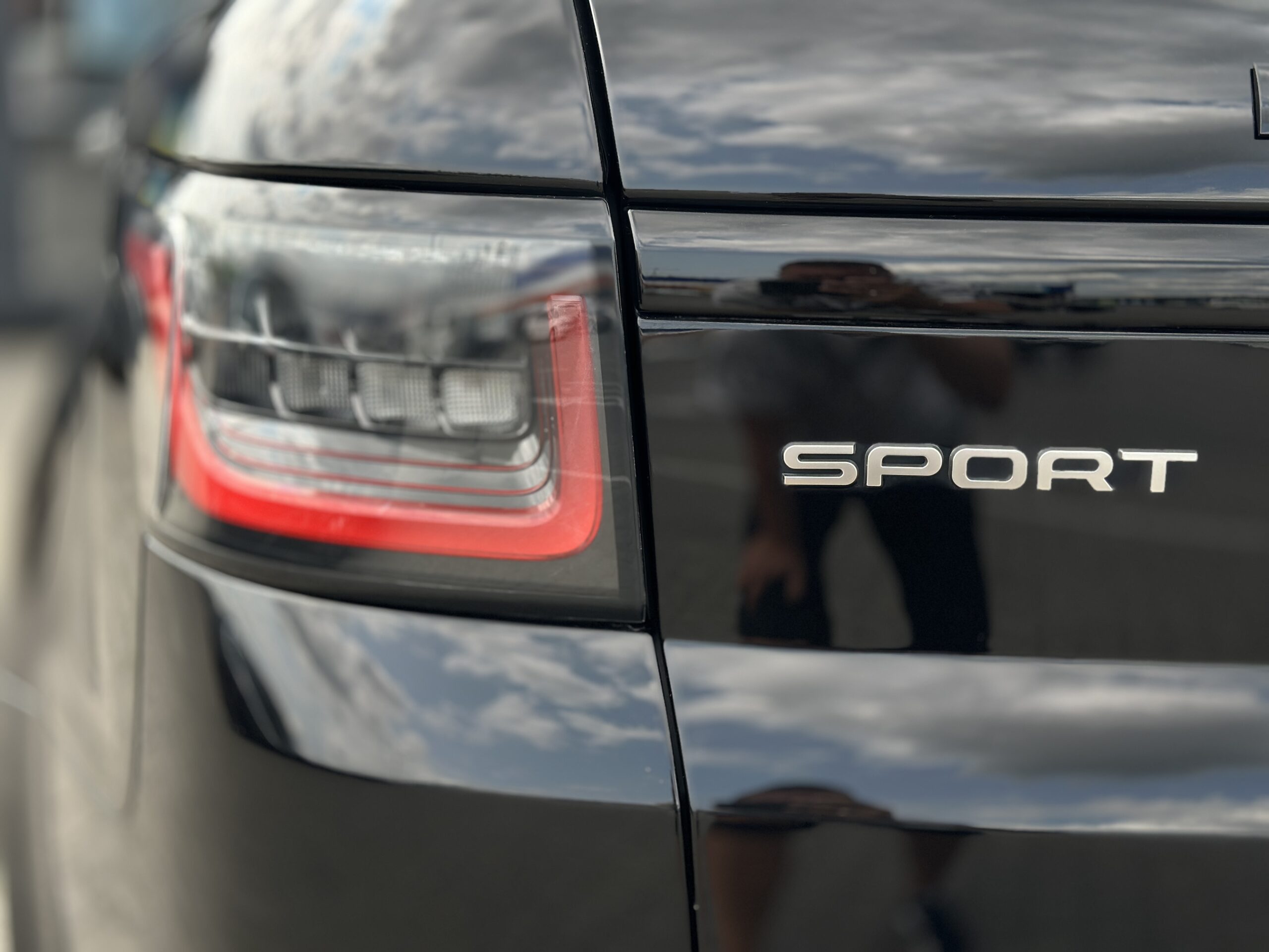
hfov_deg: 39.7
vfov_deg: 30.3
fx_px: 1760
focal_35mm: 48
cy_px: 476
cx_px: 634
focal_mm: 6.86
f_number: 1.78
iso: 80
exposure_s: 1/1453
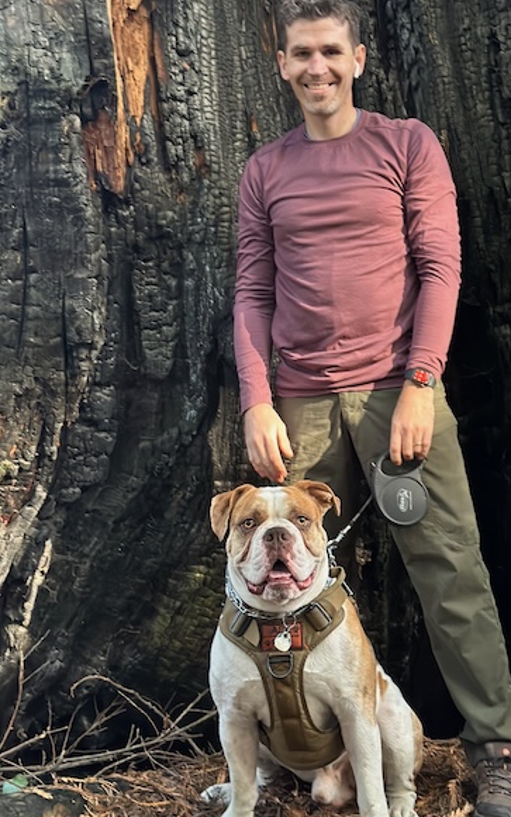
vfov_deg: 36.3
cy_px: 401
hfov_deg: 23.1
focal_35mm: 56
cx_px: 327
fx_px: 1248
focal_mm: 6.86
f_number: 1.78
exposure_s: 1/40
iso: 500
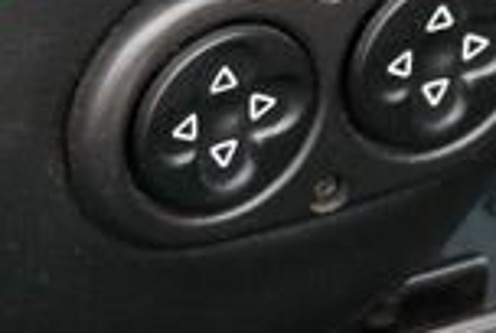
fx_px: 4873
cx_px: 101
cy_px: 155
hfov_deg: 5.8
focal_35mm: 353
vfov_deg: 3.9
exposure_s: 1/80
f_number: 5.6
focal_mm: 55
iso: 800
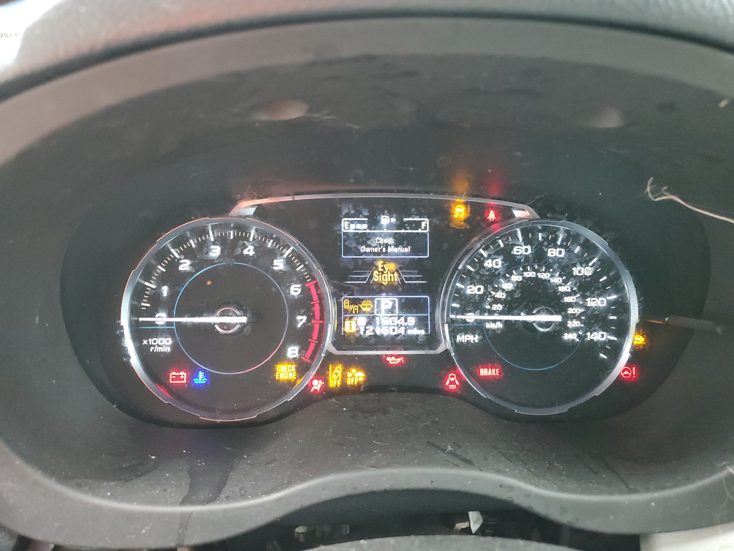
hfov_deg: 67.3
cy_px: 276
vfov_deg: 53.1
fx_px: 551
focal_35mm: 26
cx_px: 367
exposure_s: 1/50
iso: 354
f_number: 1.5
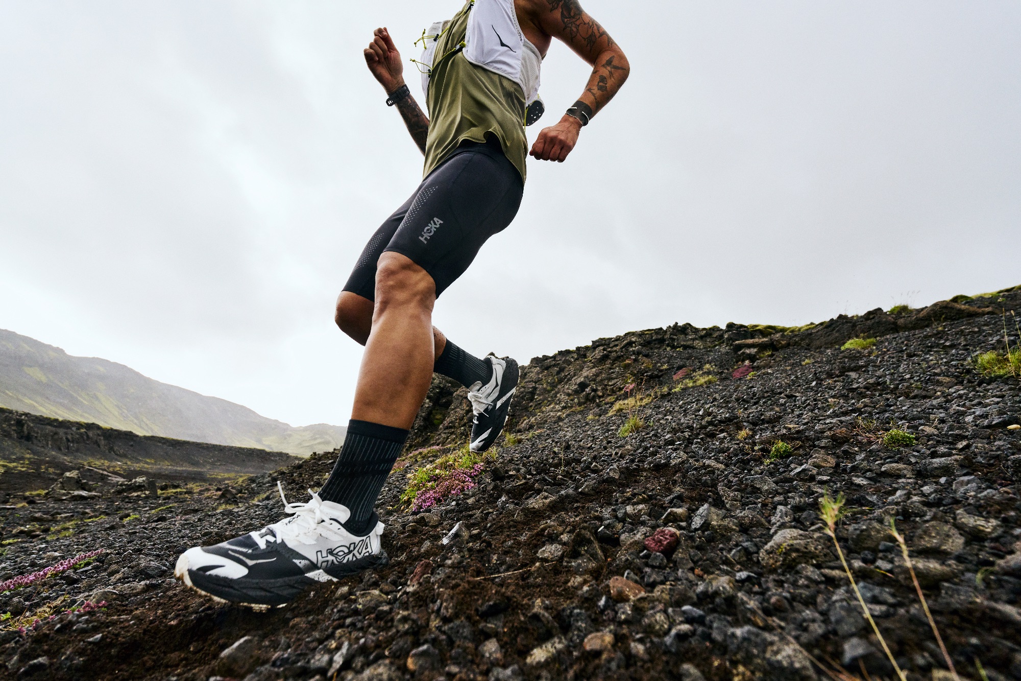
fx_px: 454
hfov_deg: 96.7
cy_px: 340
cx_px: 510
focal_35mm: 16
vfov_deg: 73.7
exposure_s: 1/1600
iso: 1600
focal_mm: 16
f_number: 5
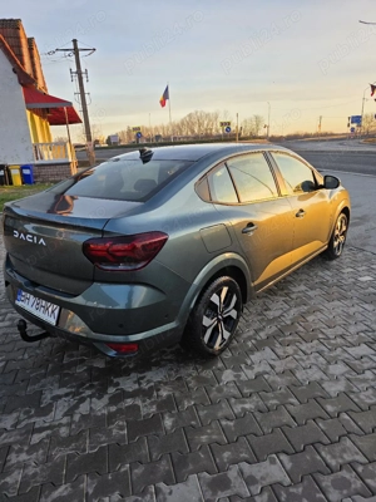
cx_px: 188
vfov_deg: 73.9
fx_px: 333
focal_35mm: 23
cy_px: 251
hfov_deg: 58.9
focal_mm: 6.3
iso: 50
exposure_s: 1/370
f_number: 1.7
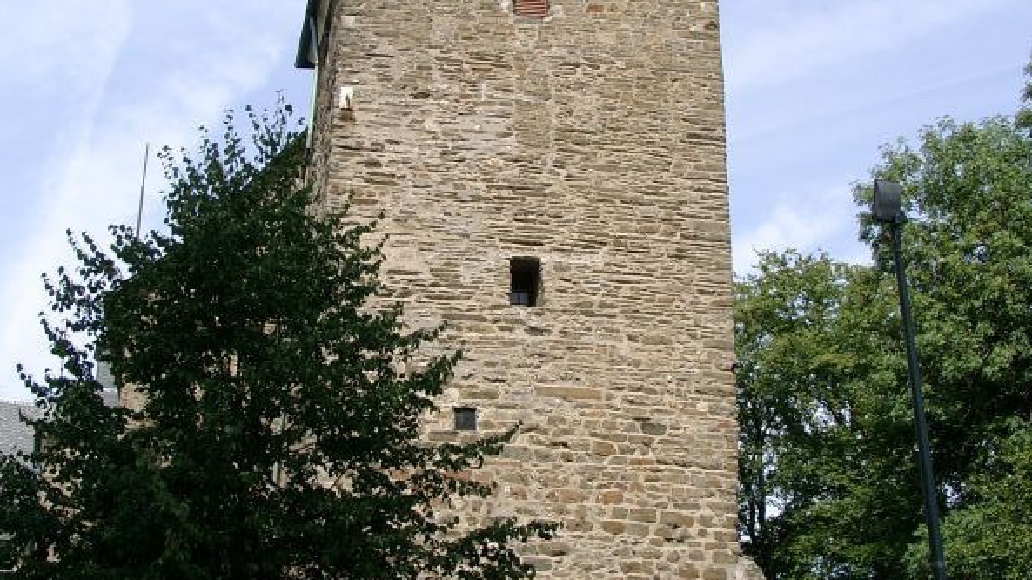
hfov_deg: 41.3
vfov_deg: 23.9
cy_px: 270
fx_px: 1368
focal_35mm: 50
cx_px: 519
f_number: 4
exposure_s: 1/657
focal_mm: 7.13
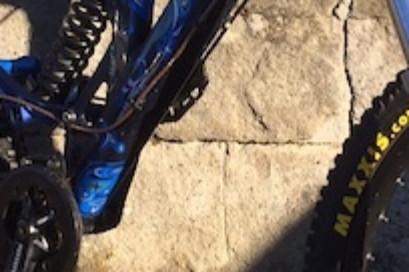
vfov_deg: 11.6
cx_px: 291
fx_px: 1341
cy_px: 140
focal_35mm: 118
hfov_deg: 17.3
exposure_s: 1/1026
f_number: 2.2
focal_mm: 4.15
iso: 32
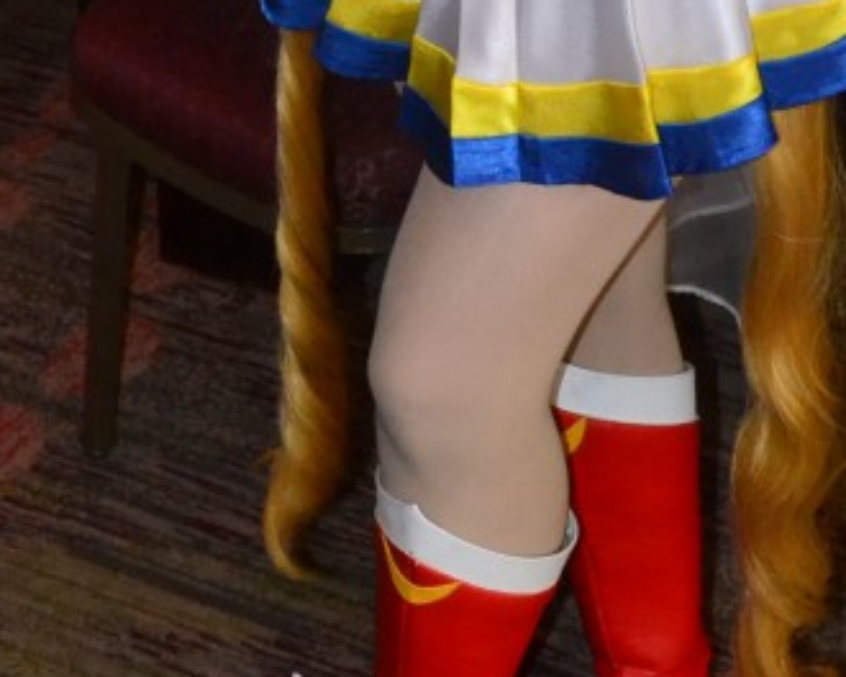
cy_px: -374
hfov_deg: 16.3
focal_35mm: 118
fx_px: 2955
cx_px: 467
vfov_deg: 12.4
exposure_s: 1/60
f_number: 7.1
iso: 3200
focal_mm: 24
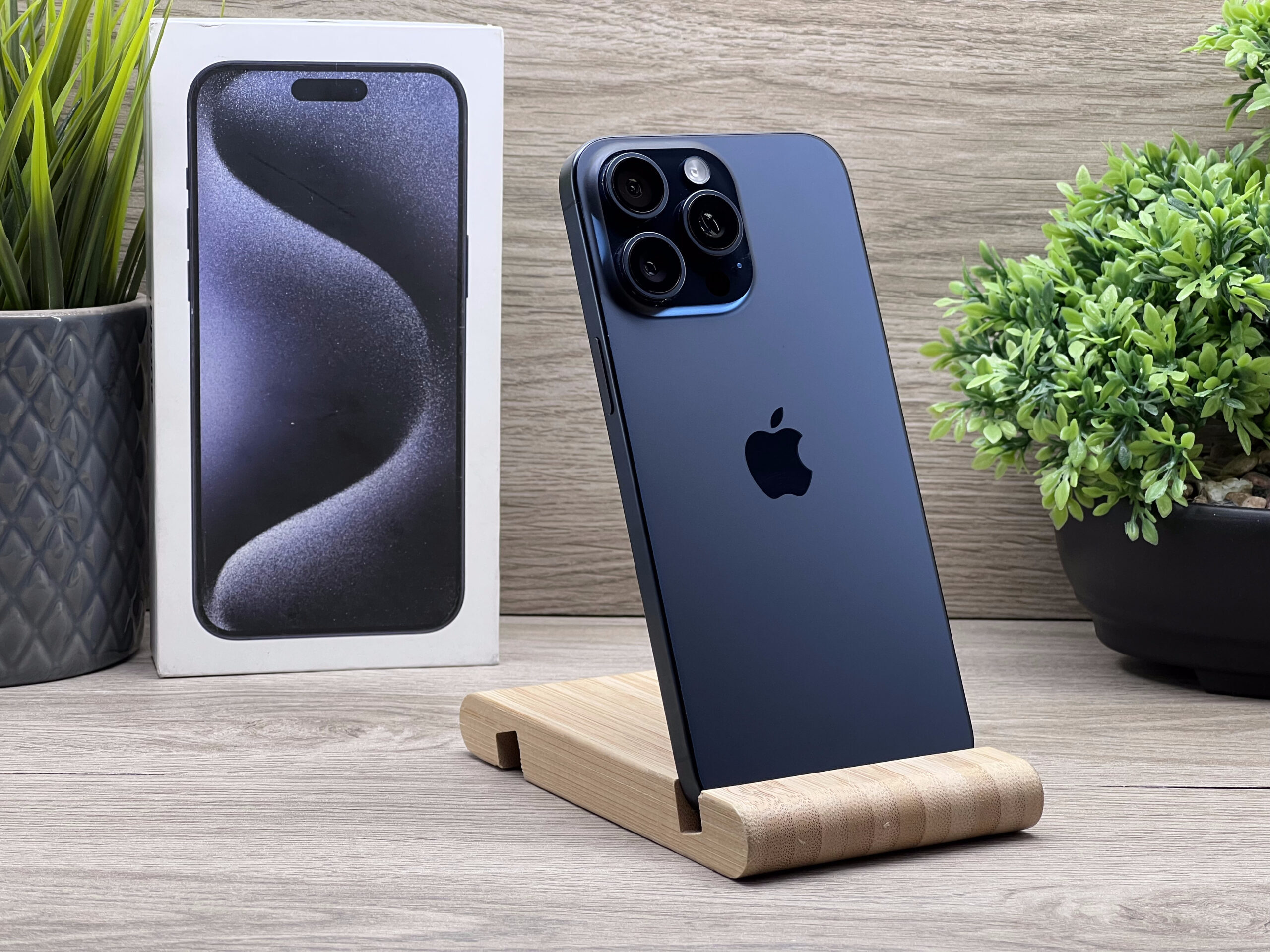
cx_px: 635
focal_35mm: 77
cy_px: 476
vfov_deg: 19.1
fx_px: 2825
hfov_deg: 25.3
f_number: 2.8
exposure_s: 1/100
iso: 100
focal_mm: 9
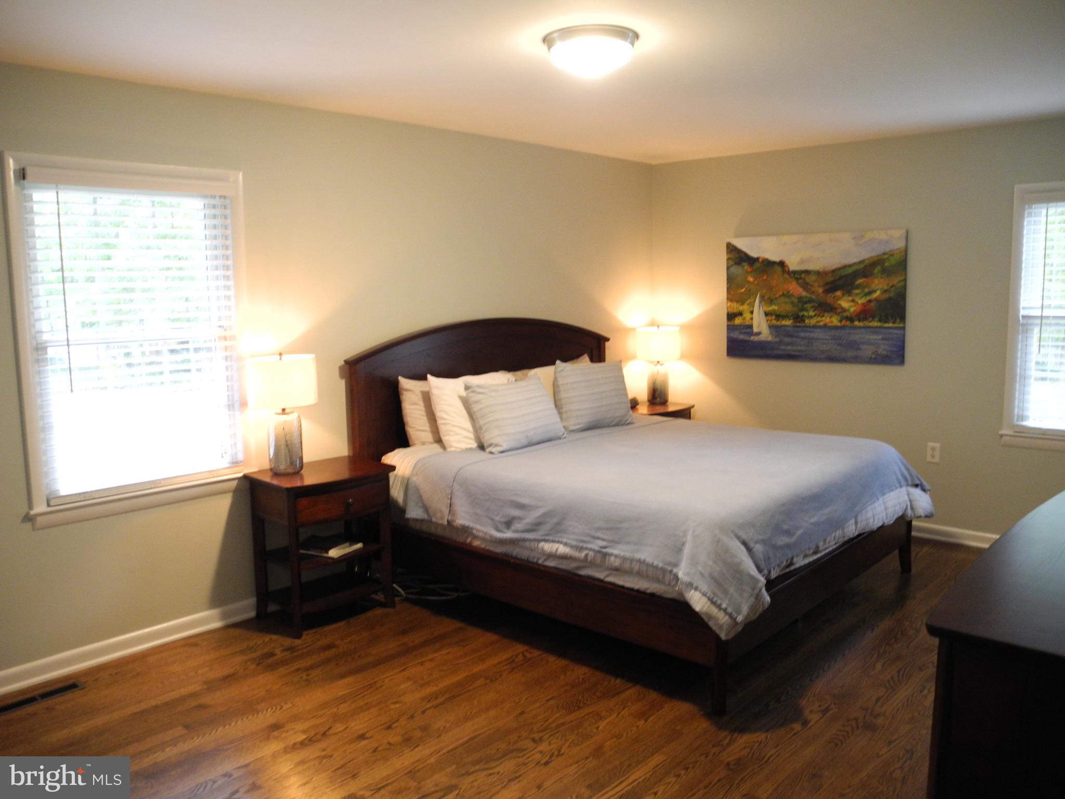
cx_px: 532
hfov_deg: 63.4
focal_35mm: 28
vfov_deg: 49.7
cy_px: 400
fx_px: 861
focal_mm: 6
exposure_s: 1/15
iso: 400
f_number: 2.8
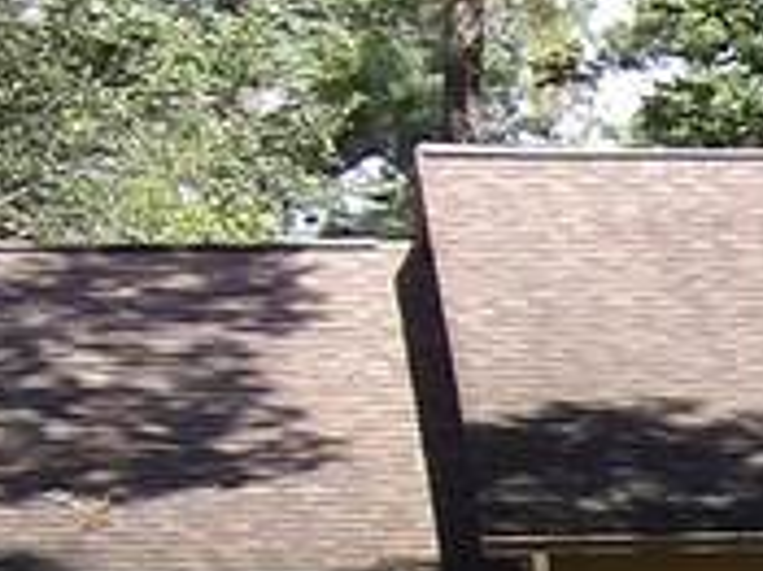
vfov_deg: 2.8
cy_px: 946
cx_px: 1713
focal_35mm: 526
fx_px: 11586
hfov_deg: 3.7
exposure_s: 1/190
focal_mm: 13
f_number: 4.1
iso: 100
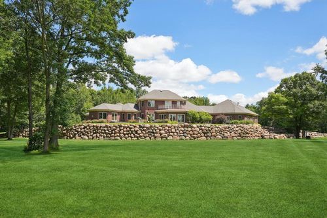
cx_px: 164
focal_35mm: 29
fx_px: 263
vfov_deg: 44.9
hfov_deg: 63.7
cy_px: 109
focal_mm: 29
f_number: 9
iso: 100
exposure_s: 1/200
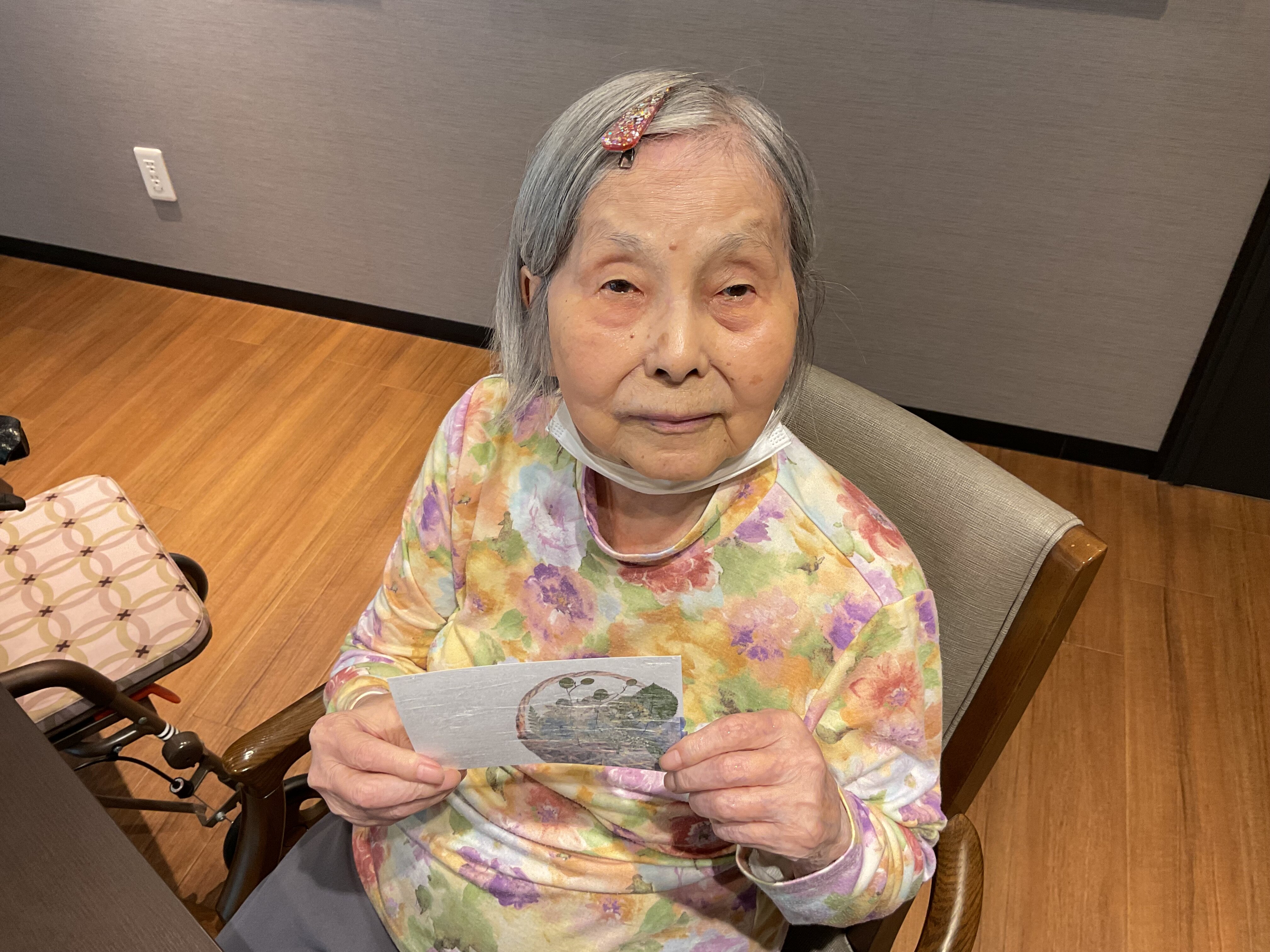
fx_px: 1064
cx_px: 635
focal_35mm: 29
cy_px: 476
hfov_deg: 61.7
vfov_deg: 48.2
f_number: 1.8
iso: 80
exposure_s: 1/50
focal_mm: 3
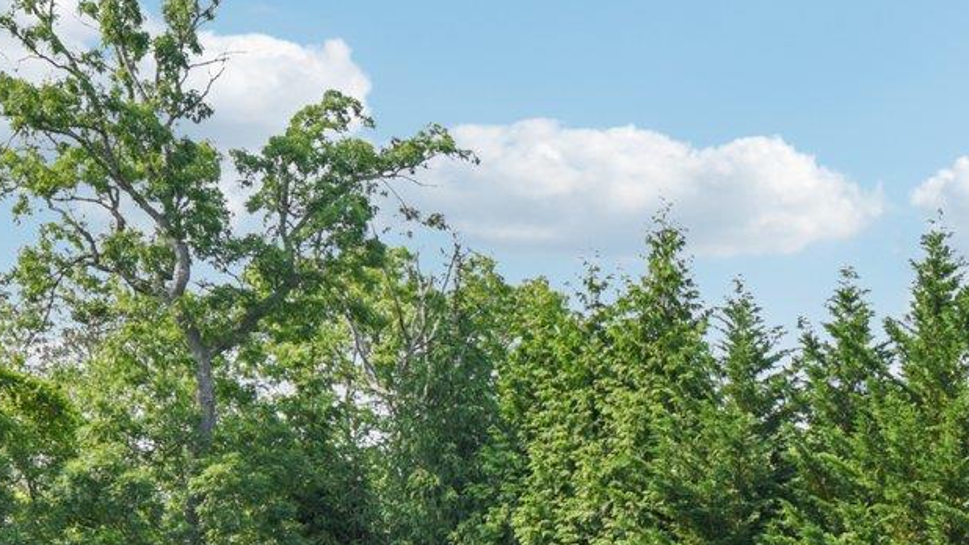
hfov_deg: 33.9
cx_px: 834
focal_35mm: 59
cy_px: 690
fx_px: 1516
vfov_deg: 19.0
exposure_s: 1/160
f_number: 8
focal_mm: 17
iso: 200
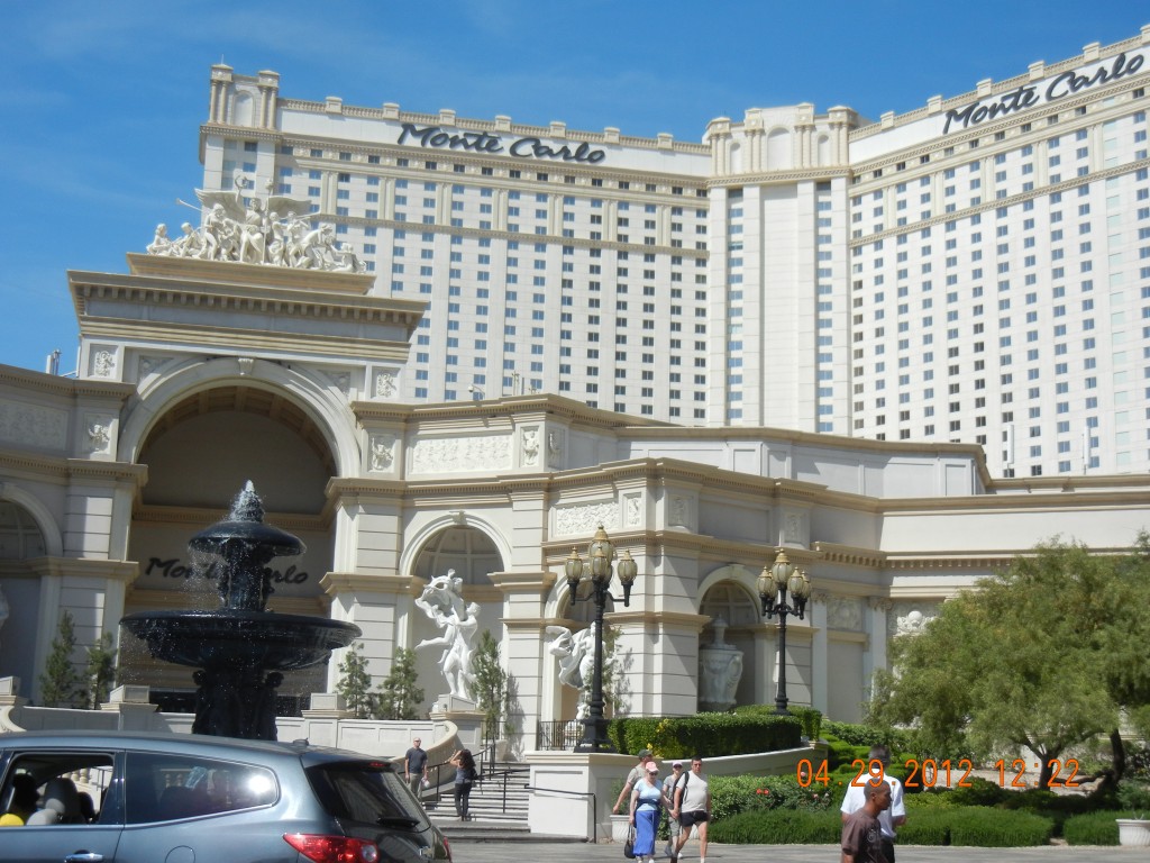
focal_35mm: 52
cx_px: 575
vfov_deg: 28.0
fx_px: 1728
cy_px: 432
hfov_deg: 36.8
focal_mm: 9.3
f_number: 7.8
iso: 160
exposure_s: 1/398
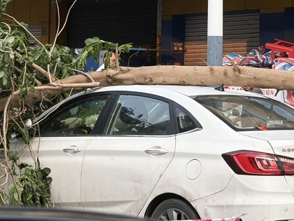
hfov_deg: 16.8
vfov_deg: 12.6
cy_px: 31
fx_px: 994
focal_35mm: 117
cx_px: 166
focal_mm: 6.76
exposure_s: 1/370
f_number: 1.78
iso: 64
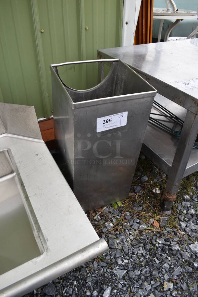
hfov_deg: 48.0
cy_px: 148
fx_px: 222
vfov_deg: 67.3
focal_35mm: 27
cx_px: 99
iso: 200
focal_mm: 18
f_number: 6.3
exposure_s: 1/200
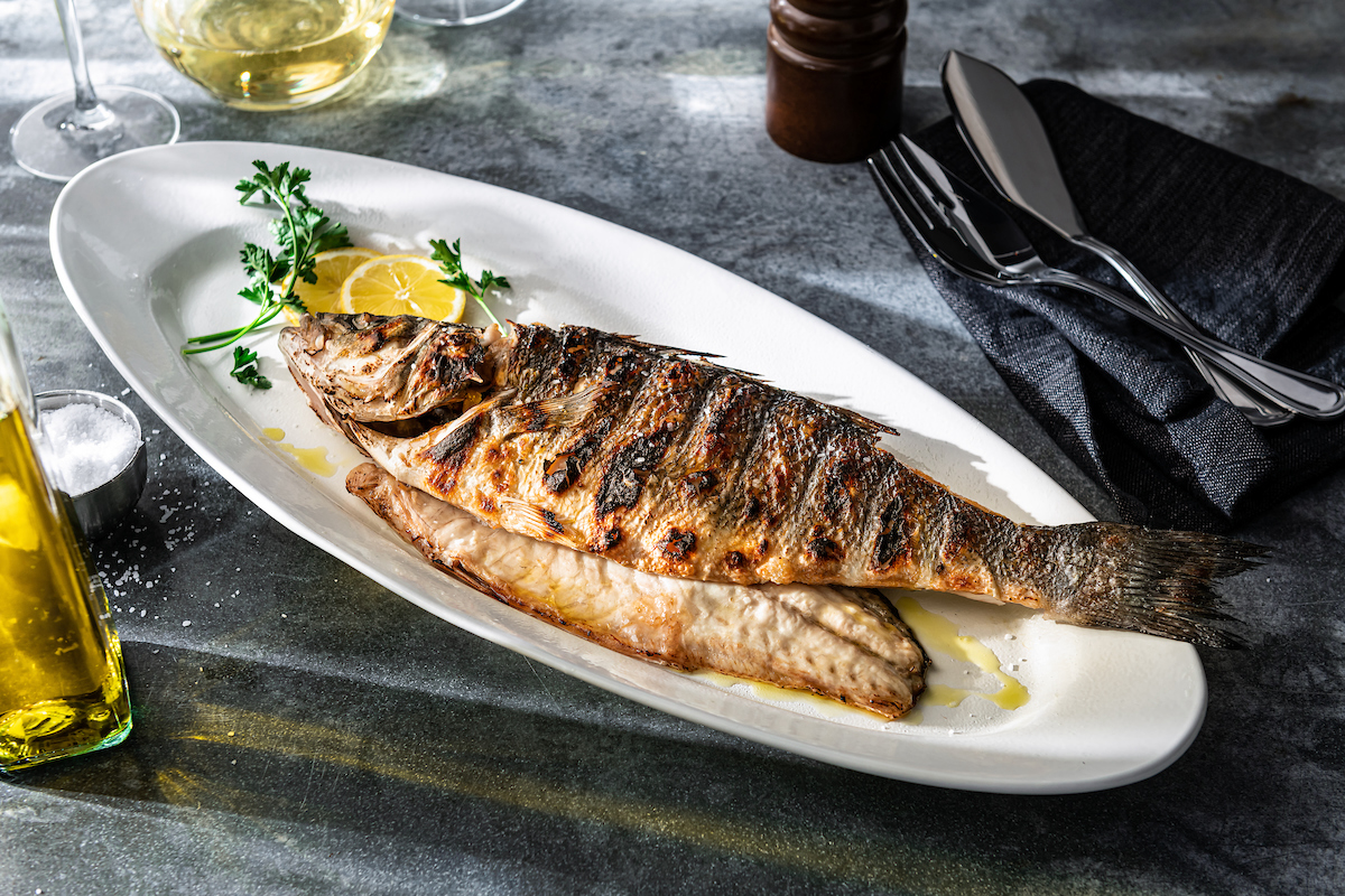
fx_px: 2167
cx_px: 672
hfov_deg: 34.5
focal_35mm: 58
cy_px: 448
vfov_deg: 23.4
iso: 160
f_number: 7.1
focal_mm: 58
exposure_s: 1/160
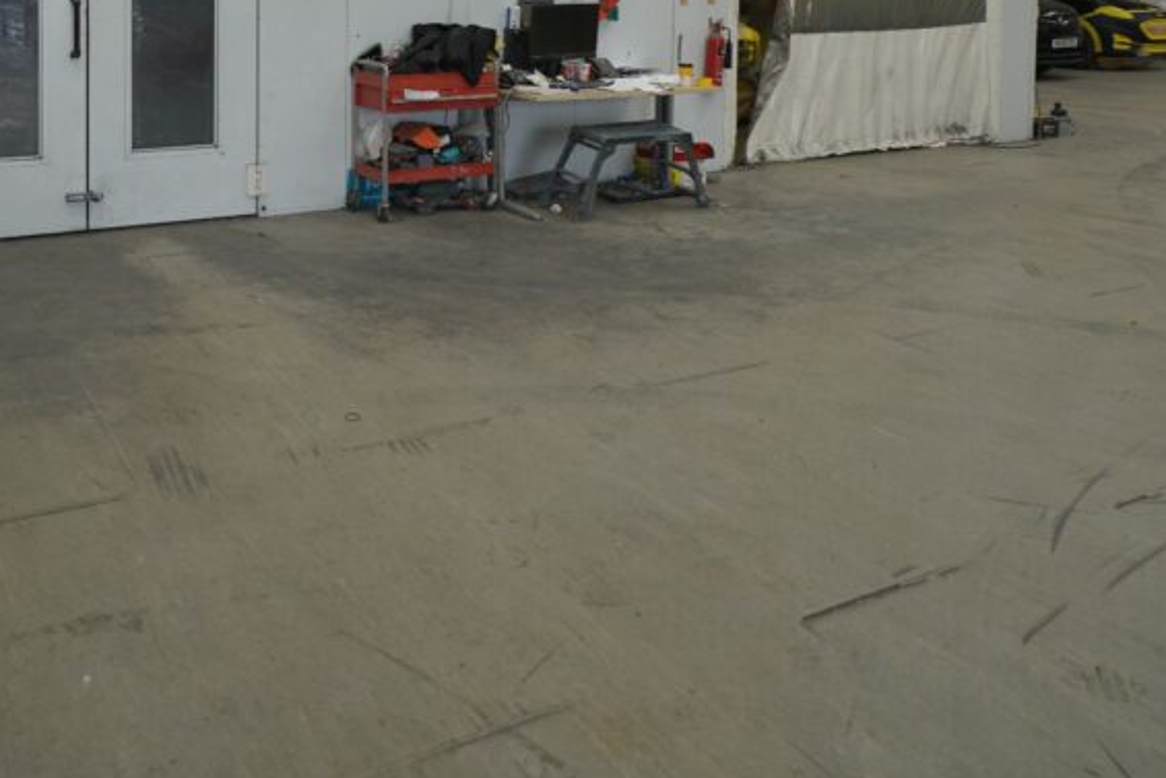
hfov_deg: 54.5
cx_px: 378
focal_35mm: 34
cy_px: 7
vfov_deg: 35.4
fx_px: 1101
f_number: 4
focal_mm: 16
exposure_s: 1/160
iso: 160
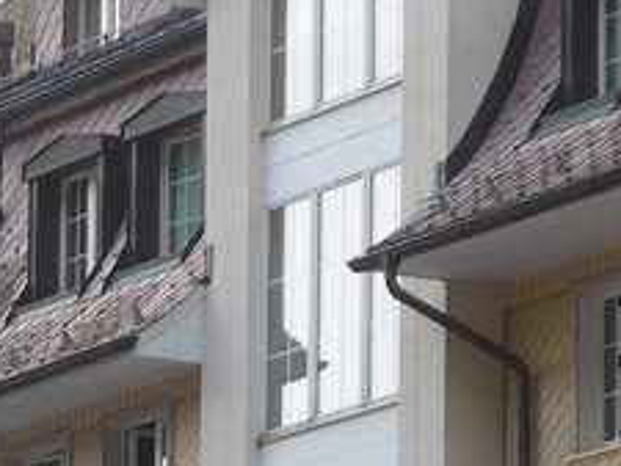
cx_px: -433
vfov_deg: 4.6
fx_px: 5654
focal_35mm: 315
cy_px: 965
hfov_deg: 6.2
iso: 80
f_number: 3.5
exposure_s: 1/250
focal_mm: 12
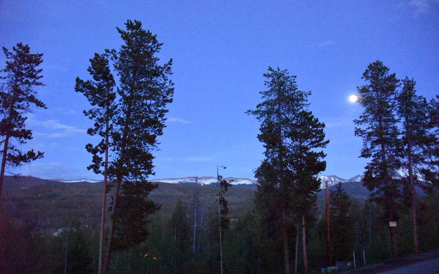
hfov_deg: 64.6
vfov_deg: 43.1
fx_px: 347
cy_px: 147
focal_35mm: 29
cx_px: 220
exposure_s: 1/60
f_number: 4
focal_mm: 28
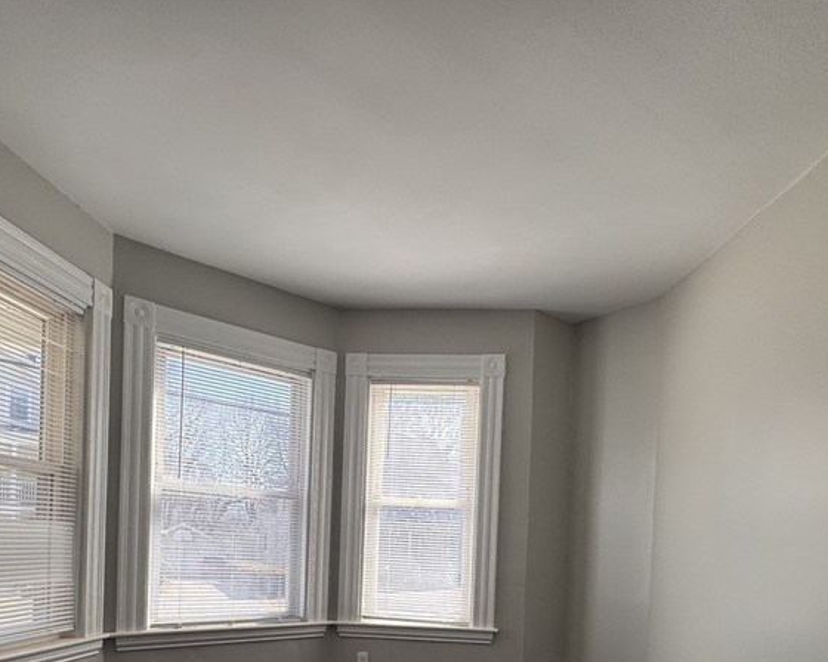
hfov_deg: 68.0
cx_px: 442
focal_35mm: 25
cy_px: 559
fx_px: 613
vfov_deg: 52.0
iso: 40
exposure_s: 1/268
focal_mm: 2.22
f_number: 2.2
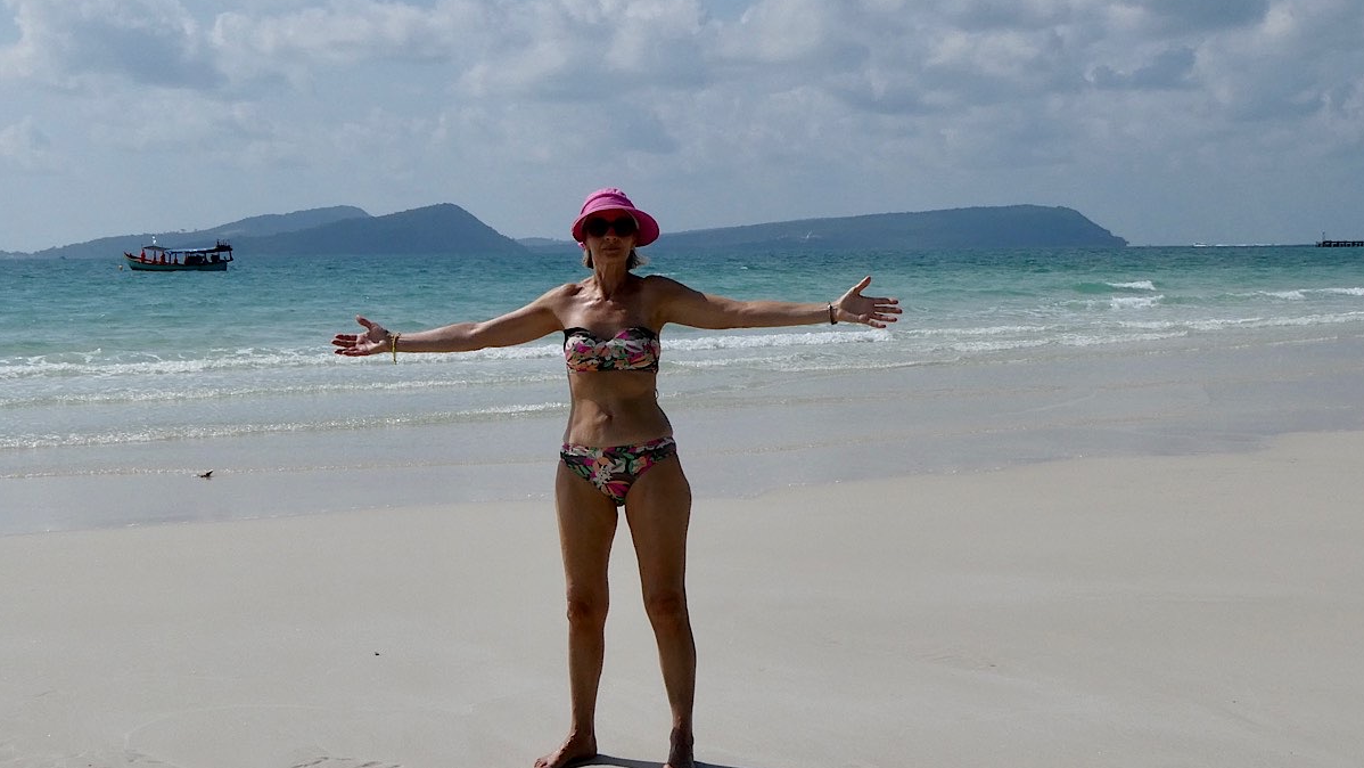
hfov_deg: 42.9
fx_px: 1736
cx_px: 633
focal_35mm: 48
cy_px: 402
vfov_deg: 24.9
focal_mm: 5.8
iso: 80
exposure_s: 1/1000
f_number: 6.3
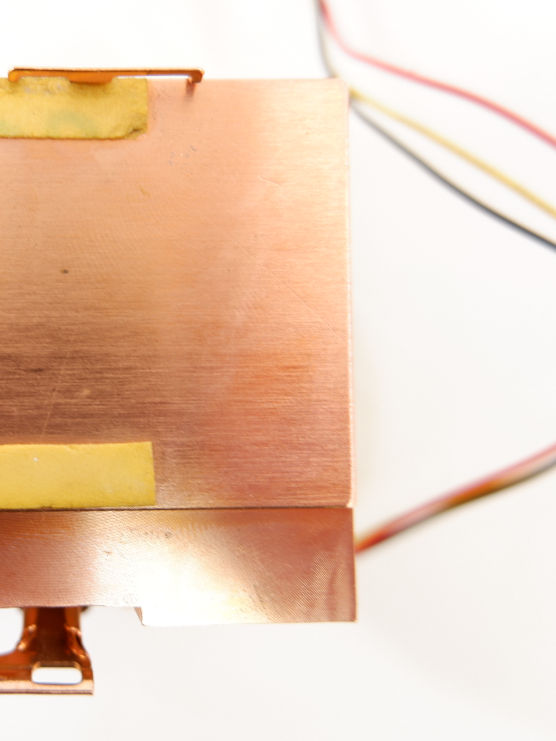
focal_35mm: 34
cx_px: 54
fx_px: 728
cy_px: 371
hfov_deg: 38.8
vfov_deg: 54.0
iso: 200
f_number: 3.5
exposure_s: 1/34
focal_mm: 15
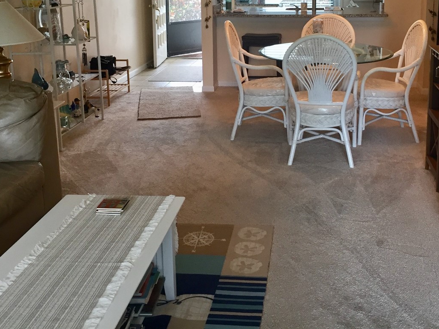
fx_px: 571
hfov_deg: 42.0
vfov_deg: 31.5
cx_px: 247
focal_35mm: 45
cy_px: 74
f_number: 2.2
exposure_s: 1/30
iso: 40
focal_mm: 4.15
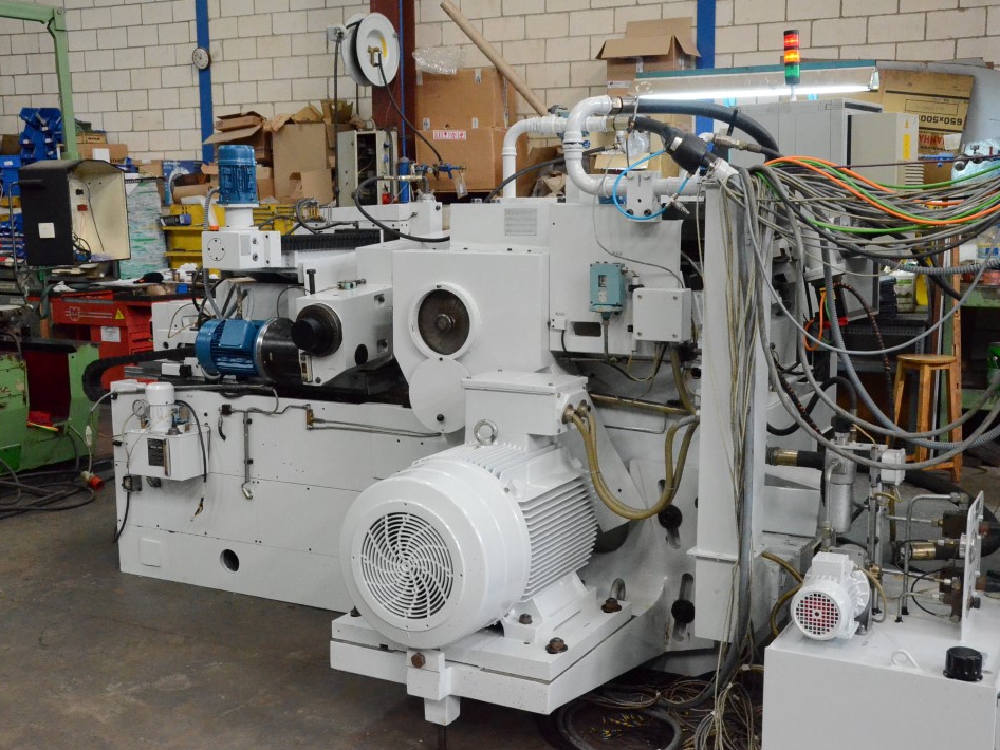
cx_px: 547
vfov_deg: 33.6
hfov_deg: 43.8
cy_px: 373
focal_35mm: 43
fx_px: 1243
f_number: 6.3
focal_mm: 26
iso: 6400
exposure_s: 1/160
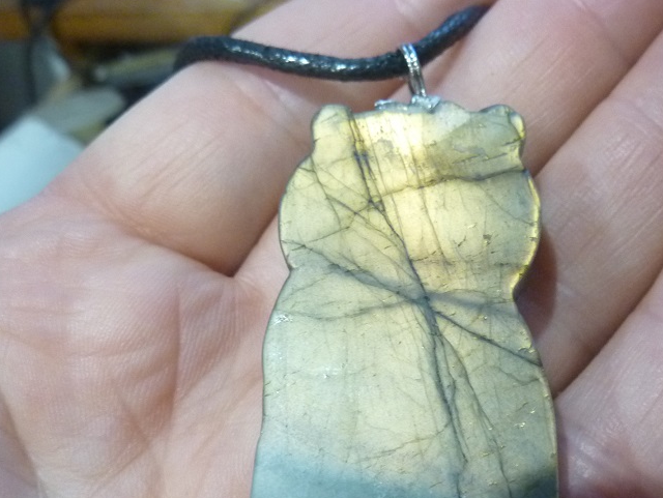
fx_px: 690
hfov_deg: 51.1
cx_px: 384
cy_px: 357
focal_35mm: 36
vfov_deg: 38.9
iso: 400
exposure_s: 1/8
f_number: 3.3
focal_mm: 4.1
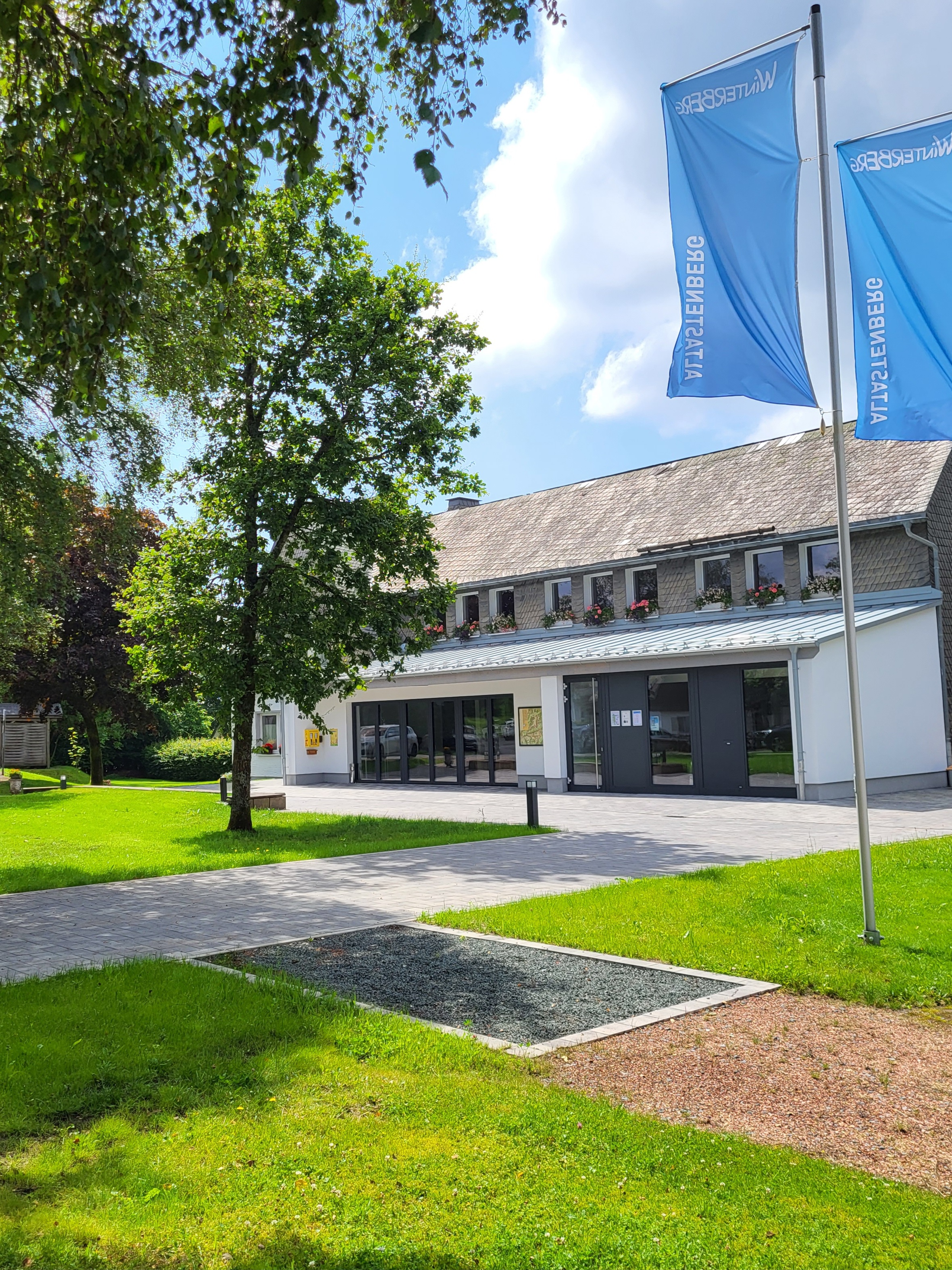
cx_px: 476
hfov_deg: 53.1
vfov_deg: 67.3
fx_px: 953
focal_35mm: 26
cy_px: 635
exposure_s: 1/3333
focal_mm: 5.4
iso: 40
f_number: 1.8
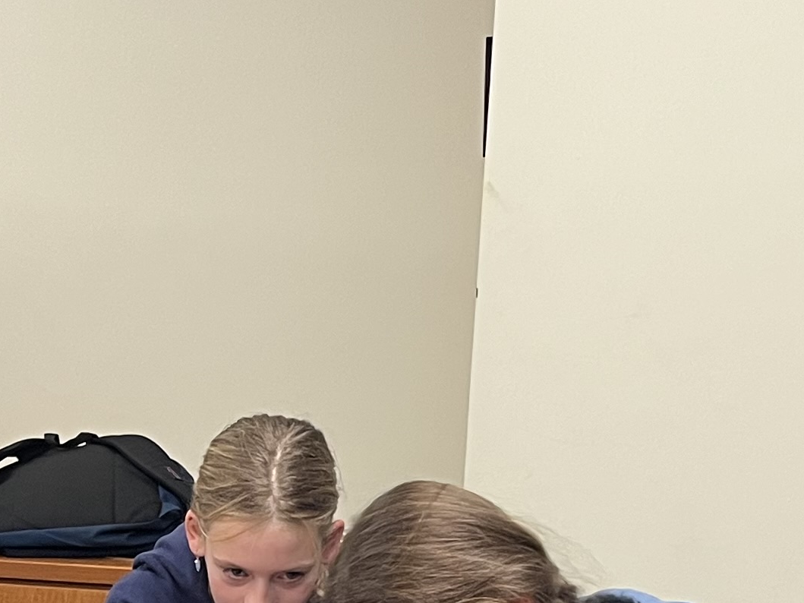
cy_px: 683
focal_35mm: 99
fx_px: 2299
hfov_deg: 19.8
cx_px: 264
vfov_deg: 14.5
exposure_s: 1/60
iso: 160
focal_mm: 5.1
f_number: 1.6
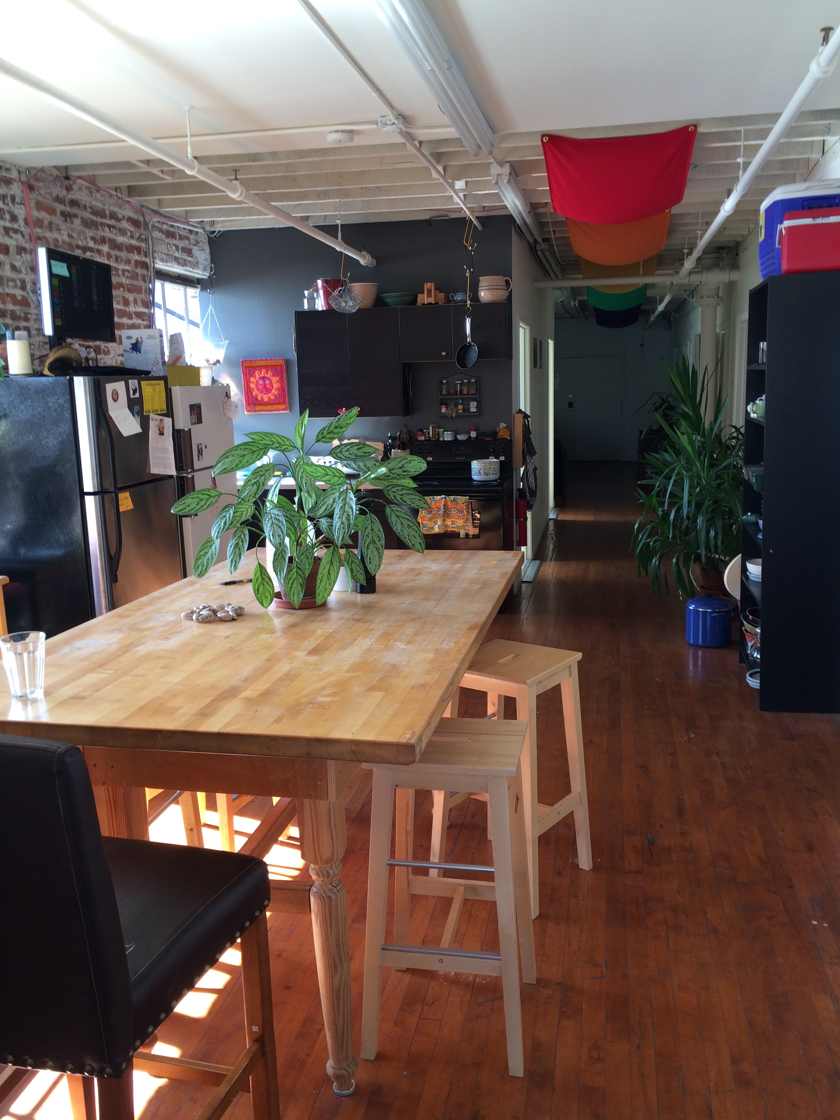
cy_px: 560
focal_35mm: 29
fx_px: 938
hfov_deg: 48.2
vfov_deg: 61.7
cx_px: 420
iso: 32
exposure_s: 1/41
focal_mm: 4.15
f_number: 2.2
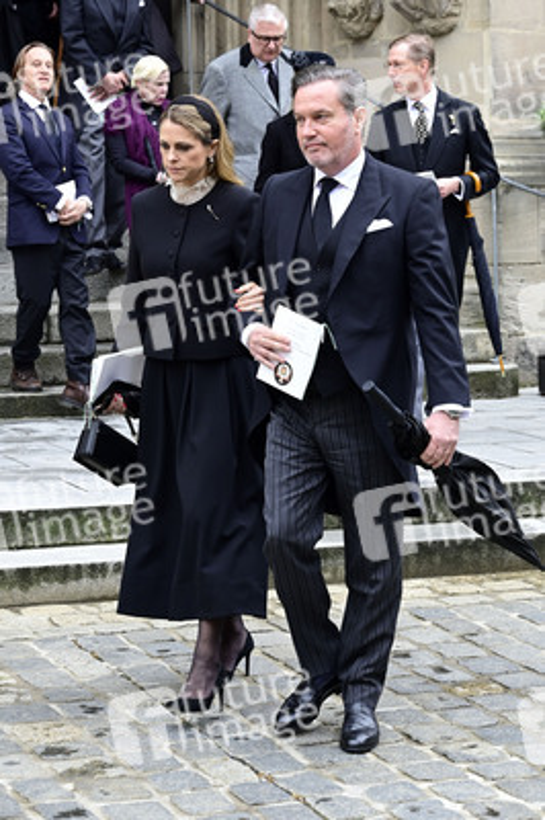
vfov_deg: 28.9
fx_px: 1592
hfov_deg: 19.4
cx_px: 272
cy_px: 410
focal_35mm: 70
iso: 800
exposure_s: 1/400
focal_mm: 70
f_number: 5.6
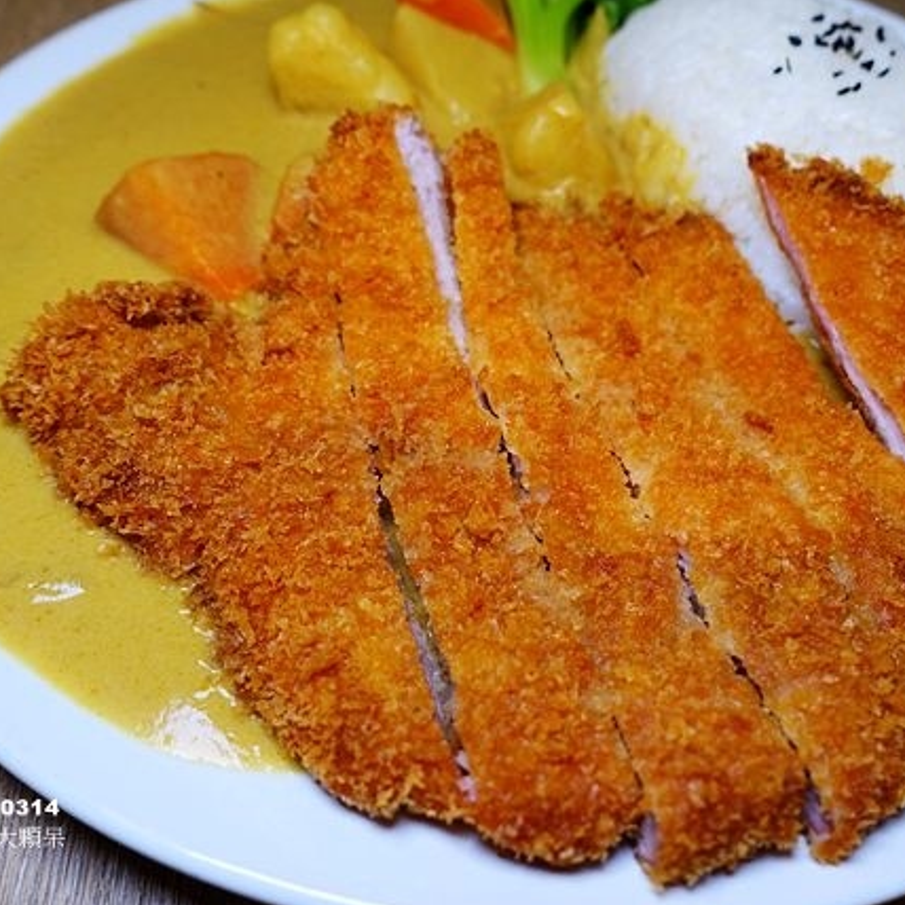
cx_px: 541
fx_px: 917
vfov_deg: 52.5
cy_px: 454
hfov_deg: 52.2
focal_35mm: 31
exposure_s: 1/60
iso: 125
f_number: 2.8
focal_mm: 8.8
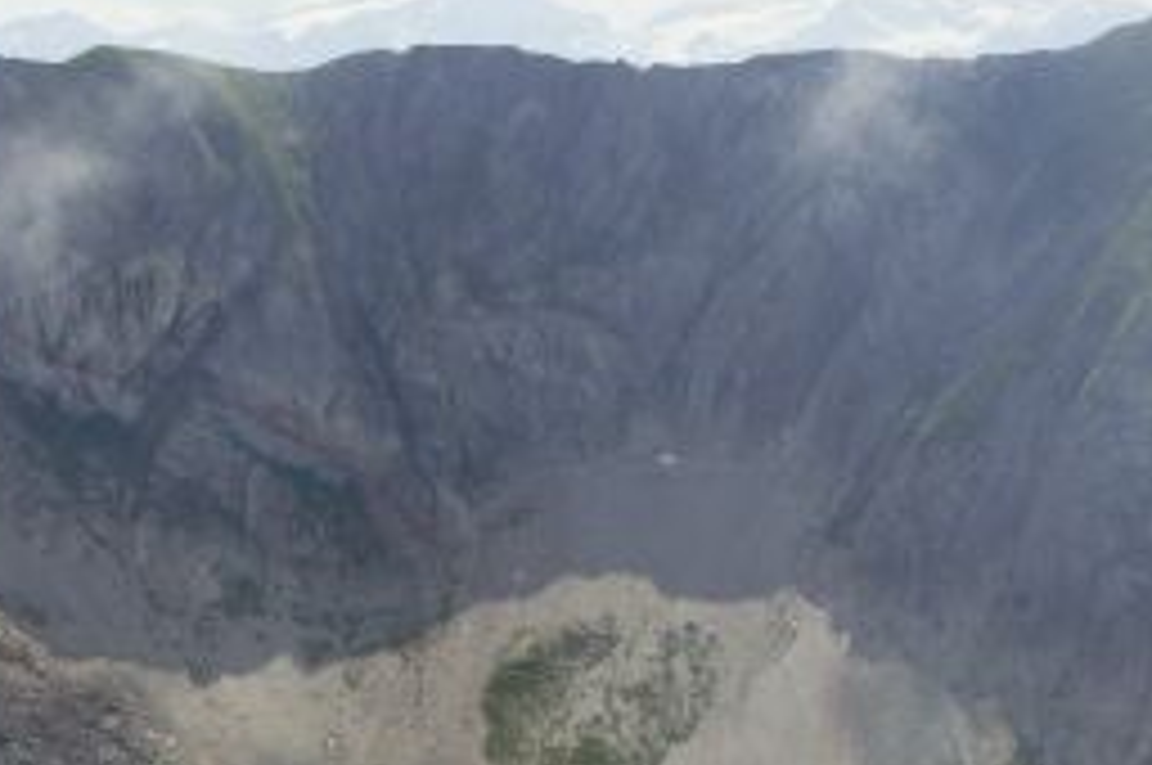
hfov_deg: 13.4
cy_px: 486
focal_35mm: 150
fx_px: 4794
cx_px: -140
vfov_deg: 9.1
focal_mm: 32
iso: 200
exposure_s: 1/400
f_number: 8
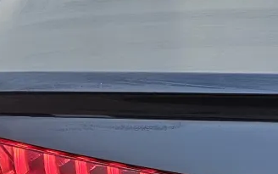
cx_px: 483
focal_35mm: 107
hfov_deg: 16.6
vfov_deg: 11.5
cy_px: 299
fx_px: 811
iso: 125
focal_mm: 6.3
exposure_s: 1/50
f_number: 1.7
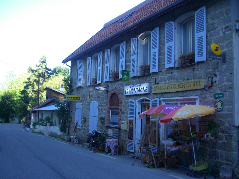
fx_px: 262
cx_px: 120
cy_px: 90
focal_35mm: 38
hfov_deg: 49.0
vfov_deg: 37.7
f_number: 2.8
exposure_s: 1/160
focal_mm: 7.9
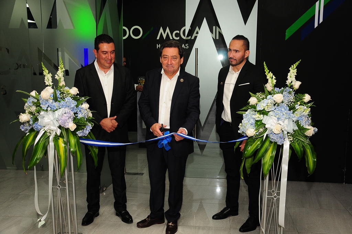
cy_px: 117
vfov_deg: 36.8
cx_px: 176
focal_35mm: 36
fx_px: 352
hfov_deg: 53.2
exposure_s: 1/125
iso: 500
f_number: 5
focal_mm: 24
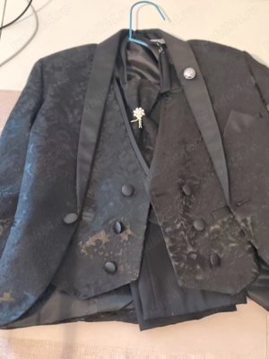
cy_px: 180
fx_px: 477
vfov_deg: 41.2
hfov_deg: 31.5
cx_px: 134
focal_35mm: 46
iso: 1000
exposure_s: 1/20
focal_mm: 6.19
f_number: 1.65
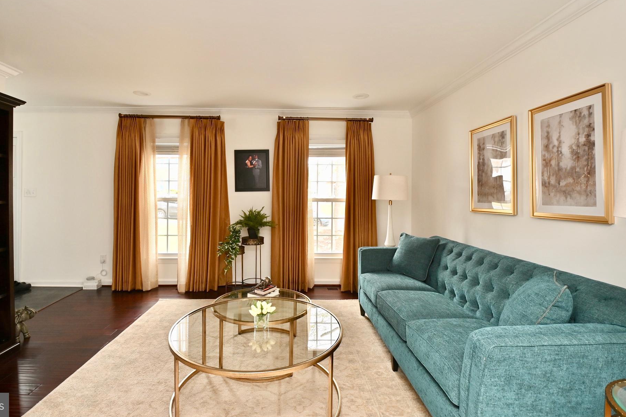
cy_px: 182
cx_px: 287
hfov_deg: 93.1
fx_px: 296
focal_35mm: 17
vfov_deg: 70.1
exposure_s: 1/10
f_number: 7.1
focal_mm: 10
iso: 200
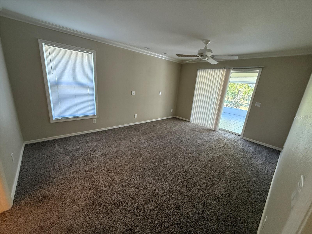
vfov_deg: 85.7
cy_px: 117
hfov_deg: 102.1
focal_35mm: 14
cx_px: 156
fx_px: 126
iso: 500
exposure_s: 1/120
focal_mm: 2.22
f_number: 2.2
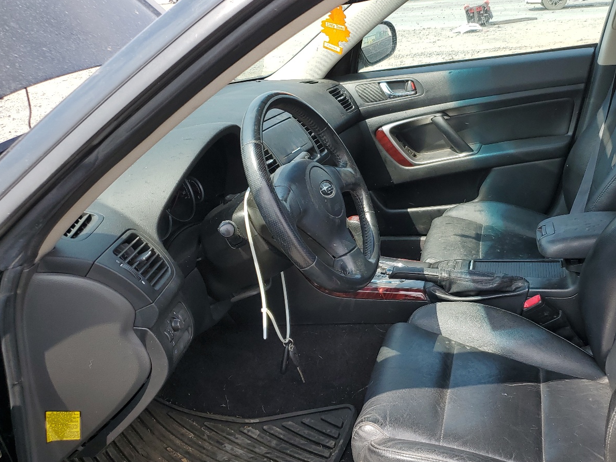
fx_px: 623
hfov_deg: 51.9
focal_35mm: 35
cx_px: 399
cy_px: 266
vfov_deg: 40.6
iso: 50
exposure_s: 1/909
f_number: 1.5
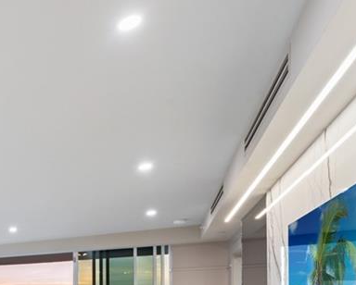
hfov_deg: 36.4
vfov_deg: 36.7
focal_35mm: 35
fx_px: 369
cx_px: -94
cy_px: 301
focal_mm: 14
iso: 320
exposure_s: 1.3
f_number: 9
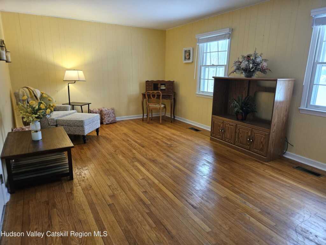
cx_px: 163
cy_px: 122
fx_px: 217
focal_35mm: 23
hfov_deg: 73.9
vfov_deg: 58.9
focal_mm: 5.4
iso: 500
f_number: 1.8
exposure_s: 1/120
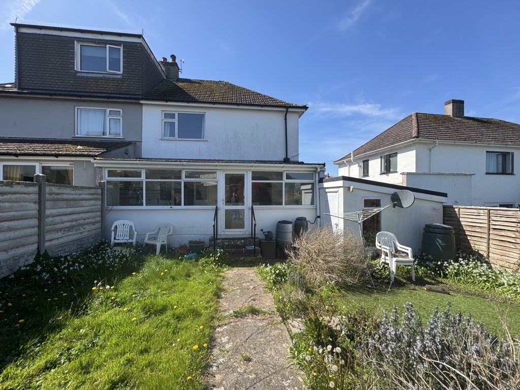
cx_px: 260
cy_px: 195
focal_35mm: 14
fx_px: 210
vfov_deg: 85.7
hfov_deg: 102.1
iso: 40
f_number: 2.2
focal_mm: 2.22
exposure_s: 1/1160
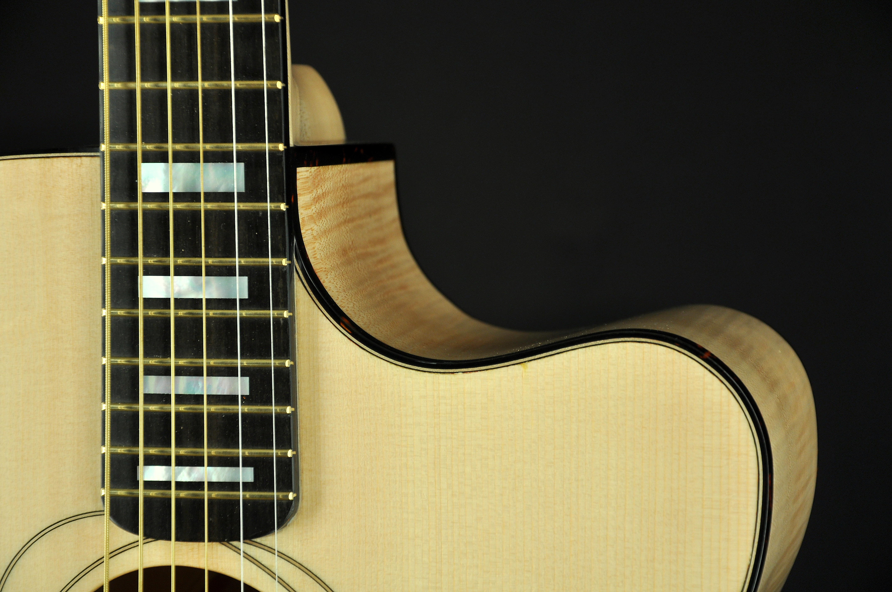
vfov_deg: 12.1
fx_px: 2784
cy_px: 296
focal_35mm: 112
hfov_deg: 18.2
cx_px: 446
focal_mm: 75
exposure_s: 1/40
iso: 200
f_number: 7.1
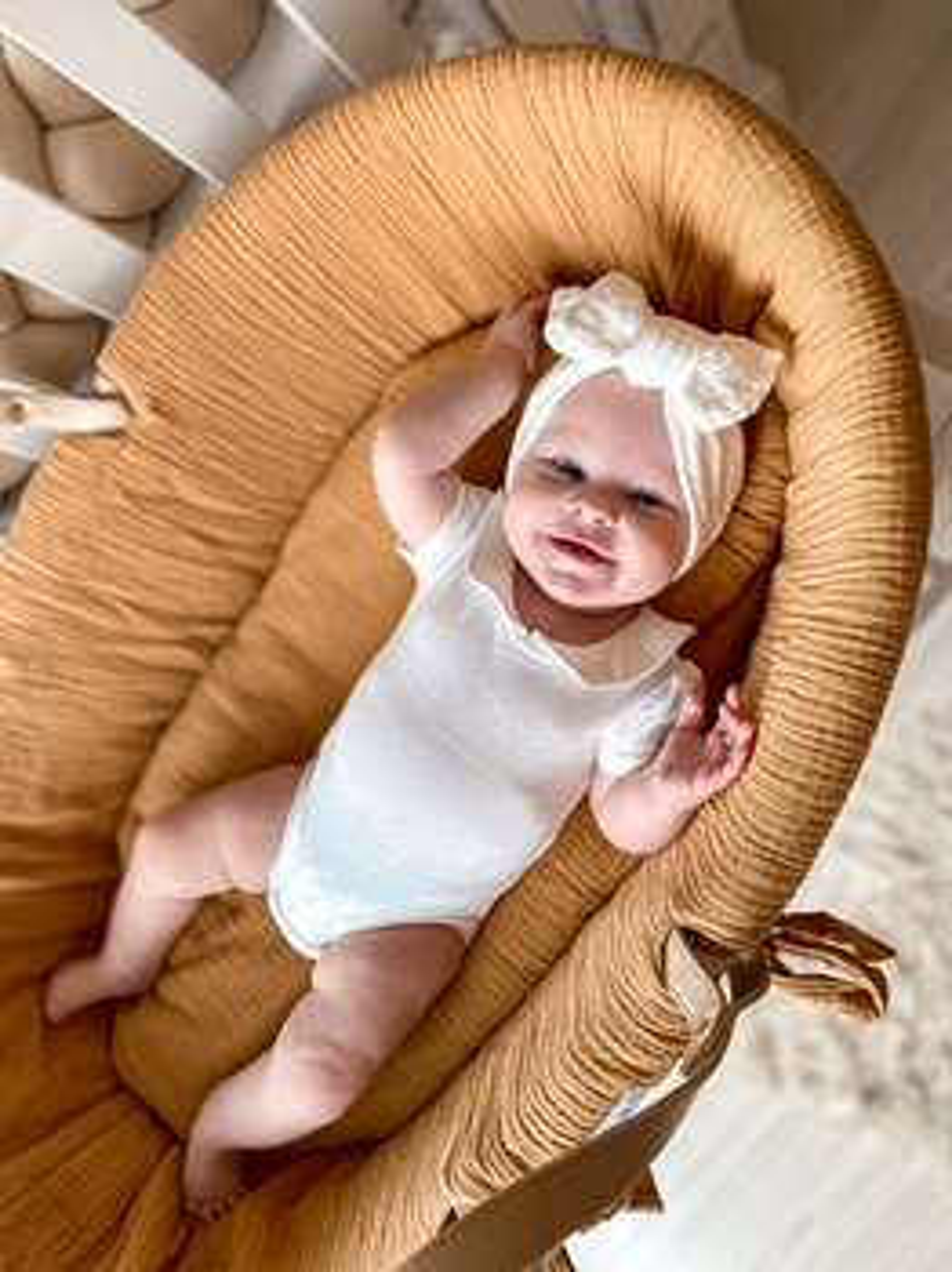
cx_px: 476
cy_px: 636
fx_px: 955
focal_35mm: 26
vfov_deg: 67.3
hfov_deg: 53.0
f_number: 1.8
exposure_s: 1/120
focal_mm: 4.25
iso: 100
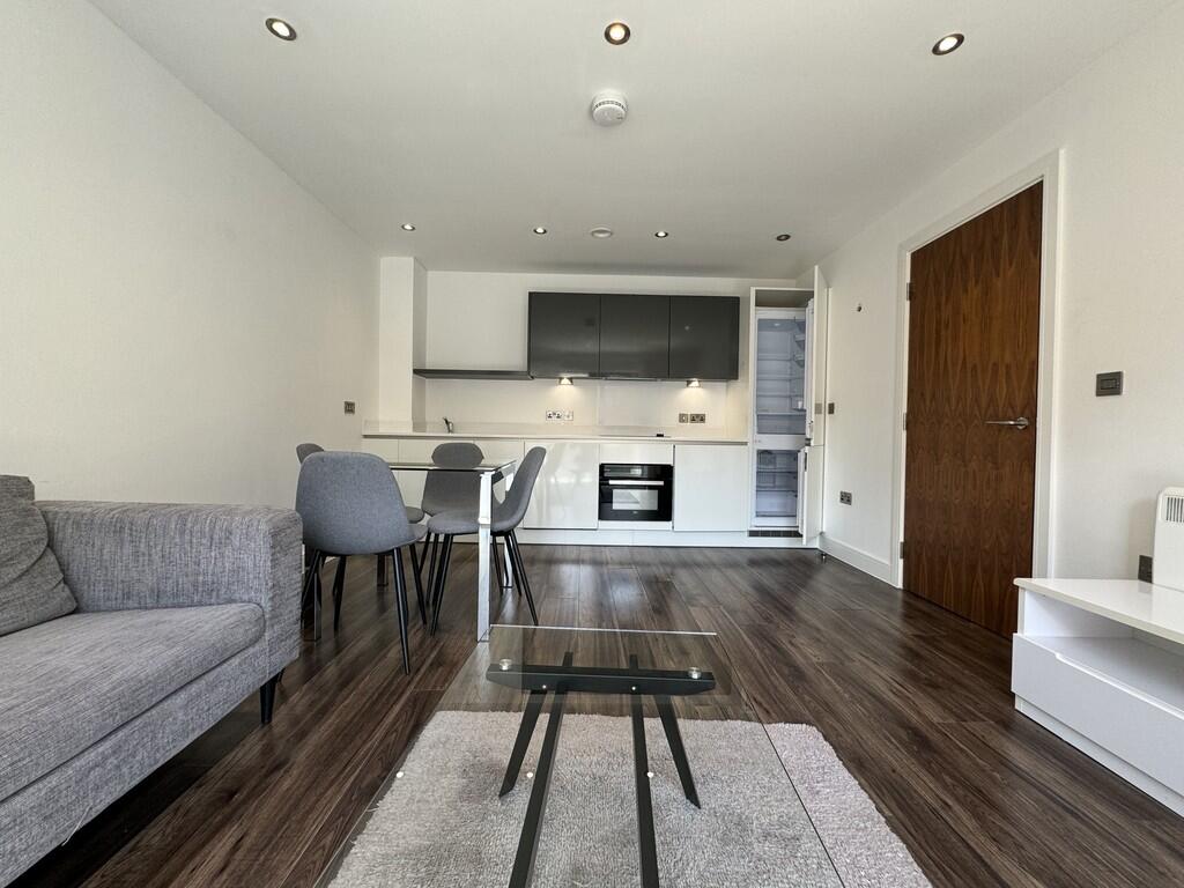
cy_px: 444
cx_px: 592
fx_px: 479
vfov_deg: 85.7
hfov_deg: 102.1
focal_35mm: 14
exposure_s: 1/99
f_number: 2.2
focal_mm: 2.22
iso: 80
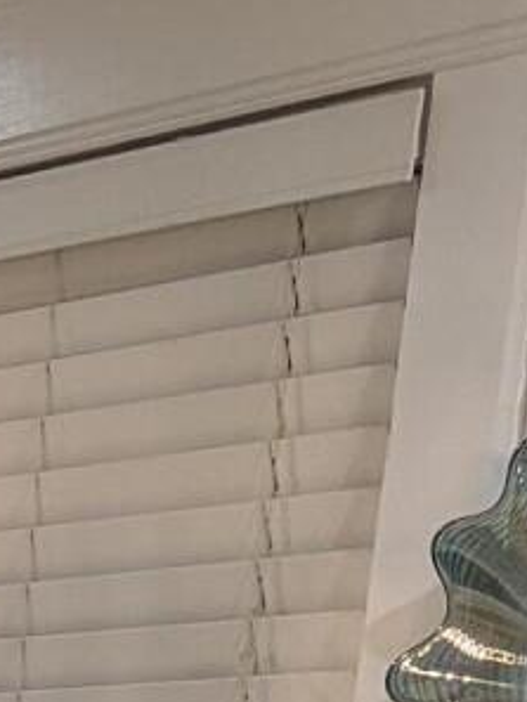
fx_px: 3550
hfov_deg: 7.3
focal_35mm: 175
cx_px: -1170
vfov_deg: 10.1
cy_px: 1569
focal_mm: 5.96
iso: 160
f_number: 1.6
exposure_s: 1/120
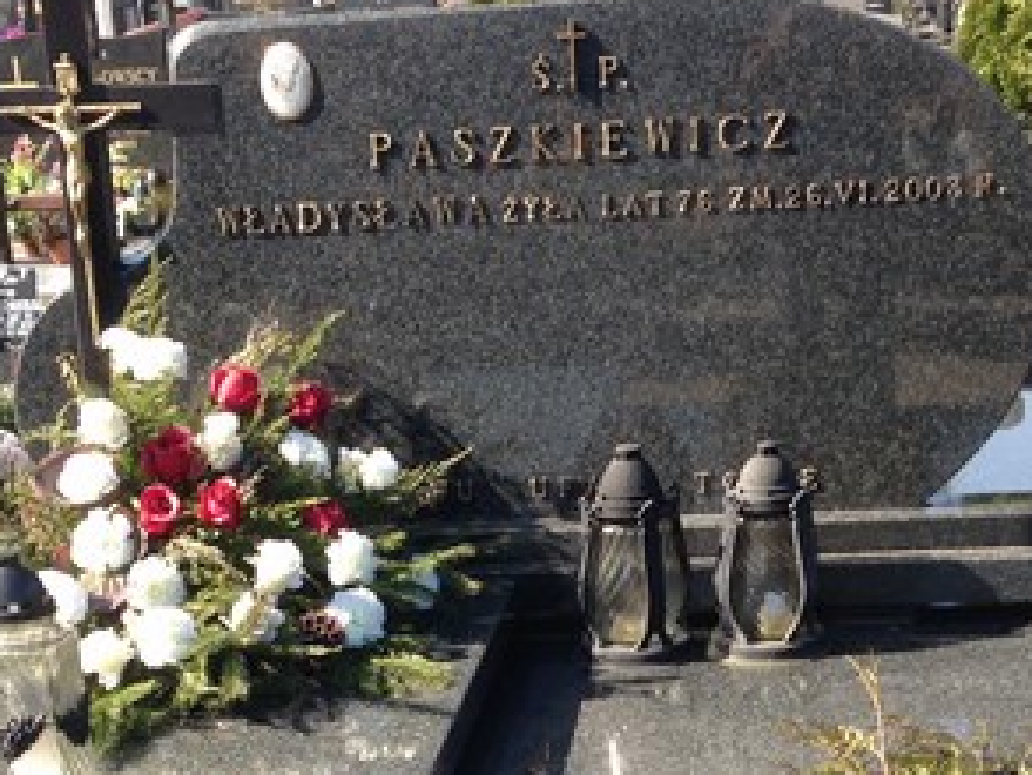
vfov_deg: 20.0
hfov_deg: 27.0
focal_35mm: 72
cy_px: 715
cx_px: 542
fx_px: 2147
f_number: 2.4
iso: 50
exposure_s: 1/371
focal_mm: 4.12
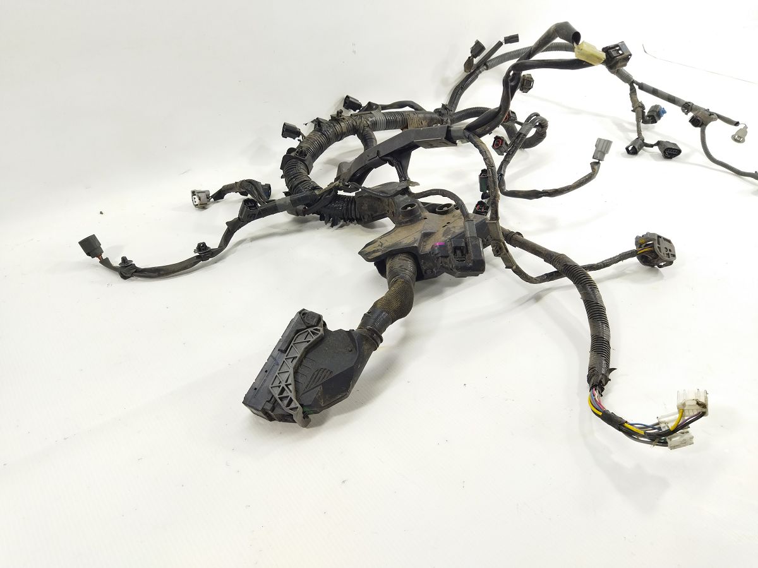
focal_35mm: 27
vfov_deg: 51.4
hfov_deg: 65.3
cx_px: 379
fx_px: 591
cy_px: 284
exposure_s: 1/100
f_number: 1.79
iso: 142
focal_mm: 4.71
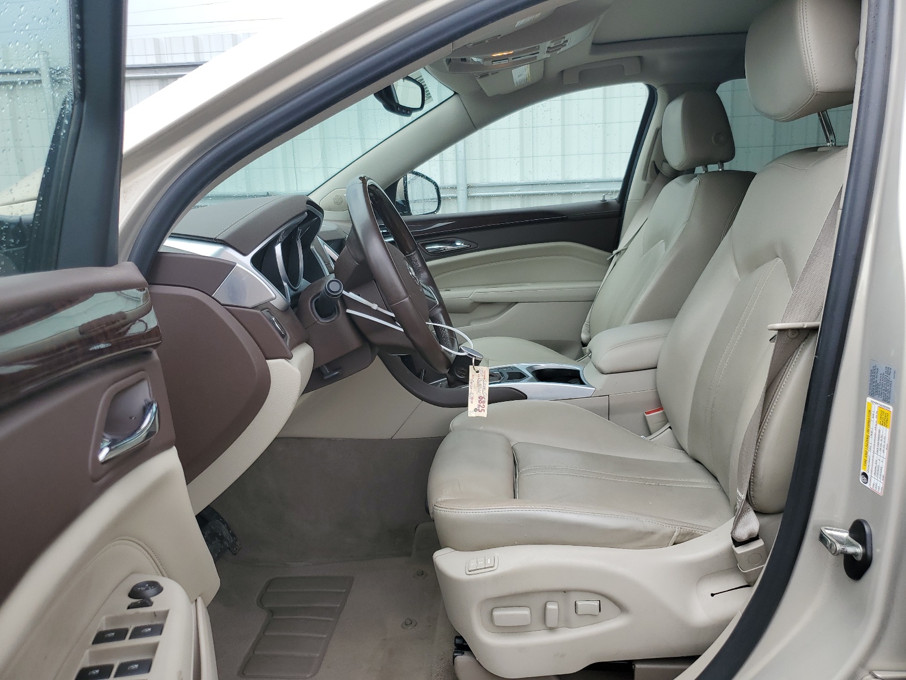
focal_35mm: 26
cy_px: 340
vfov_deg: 53.1
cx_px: 453
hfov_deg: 67.3
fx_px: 680
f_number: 1.5
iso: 50
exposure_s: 1/556
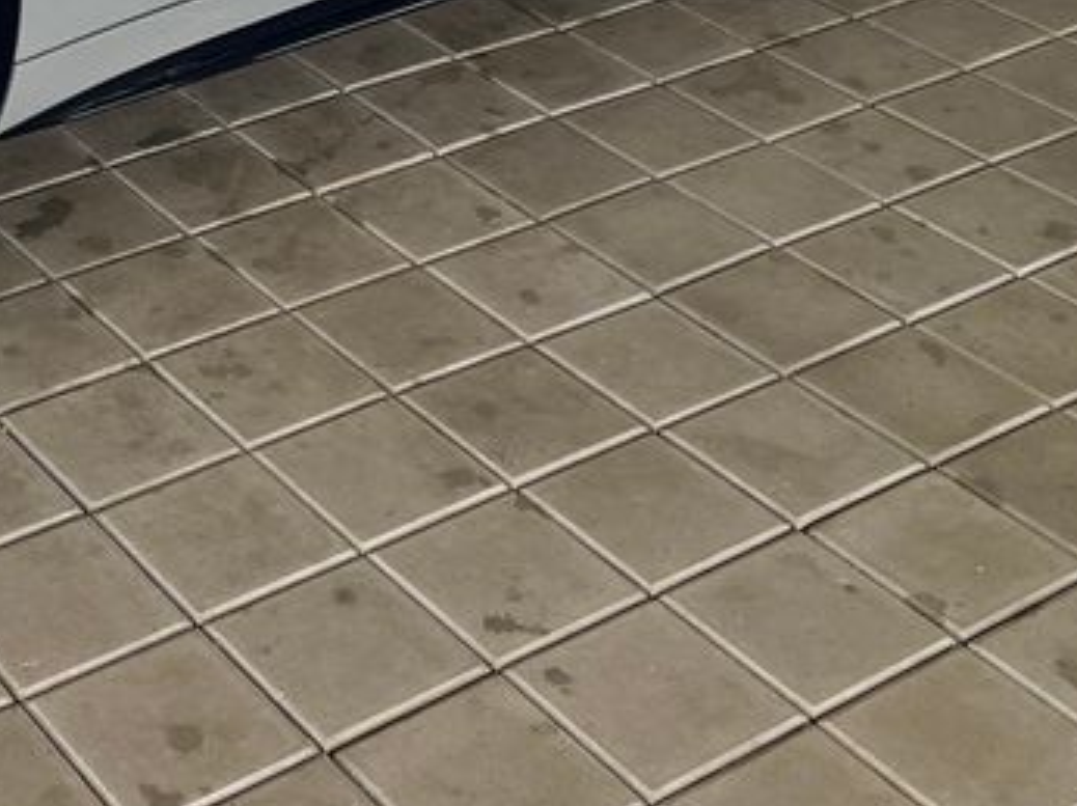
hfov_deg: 24.3
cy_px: -361
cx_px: 28
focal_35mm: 77
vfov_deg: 17.4
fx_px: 2394
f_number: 1.5
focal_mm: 5.7
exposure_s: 1/401
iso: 50
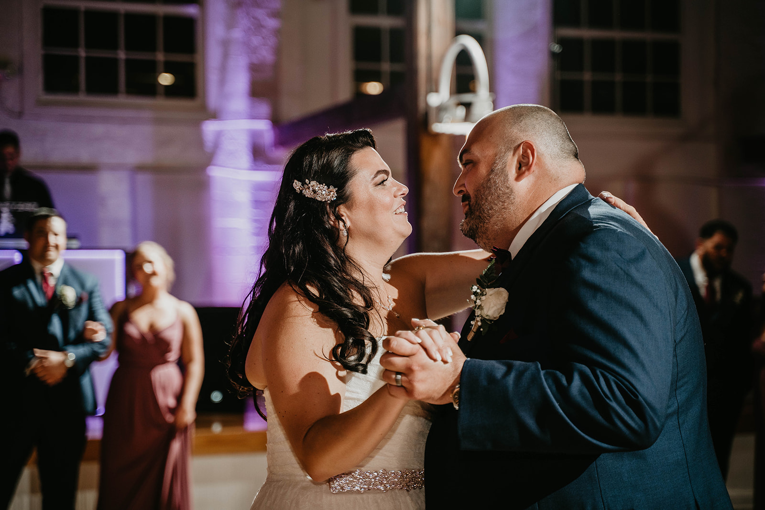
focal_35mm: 72
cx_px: 382
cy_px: 255
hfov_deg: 28.1
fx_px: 1530
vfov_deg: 18.9
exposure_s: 1/60
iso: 800
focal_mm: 72
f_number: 4
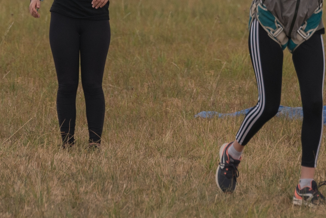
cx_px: 284
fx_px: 8424
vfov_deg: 1.5
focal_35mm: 930
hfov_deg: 2.2
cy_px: -309
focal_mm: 180
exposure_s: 1/800
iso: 125
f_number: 4.5
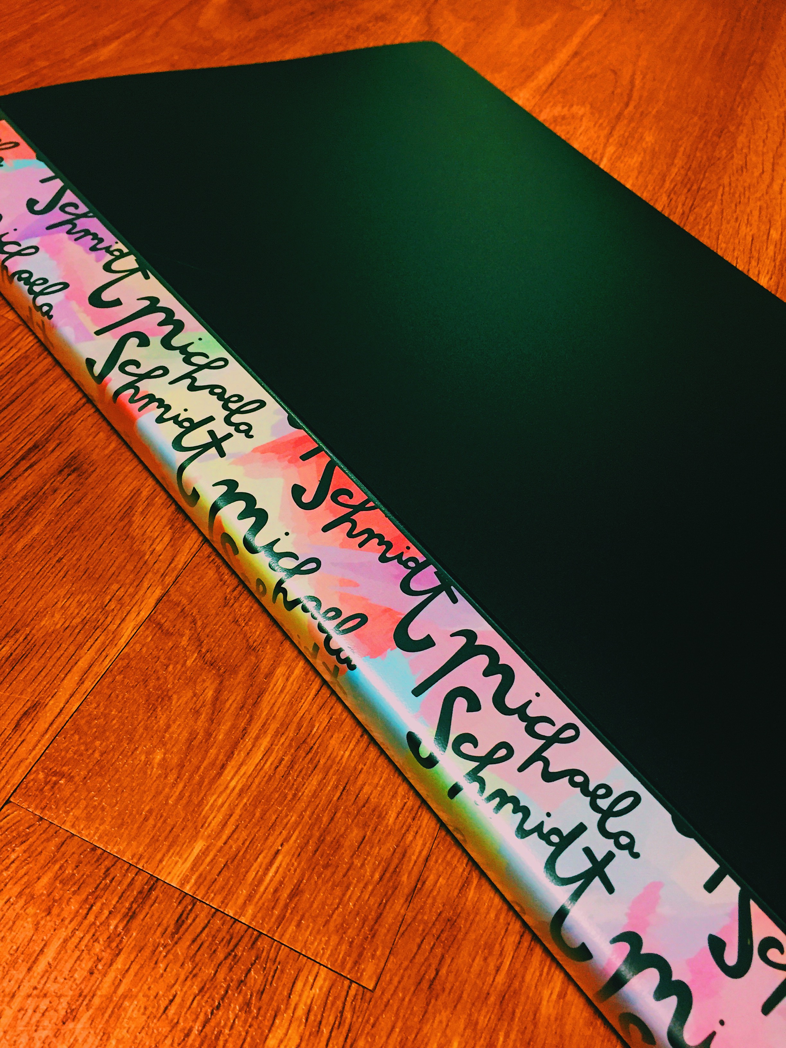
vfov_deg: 61.7
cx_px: 393
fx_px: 878
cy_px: 524
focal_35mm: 29
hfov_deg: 48.2
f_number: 2.2
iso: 160
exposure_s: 1/30
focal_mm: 4.15
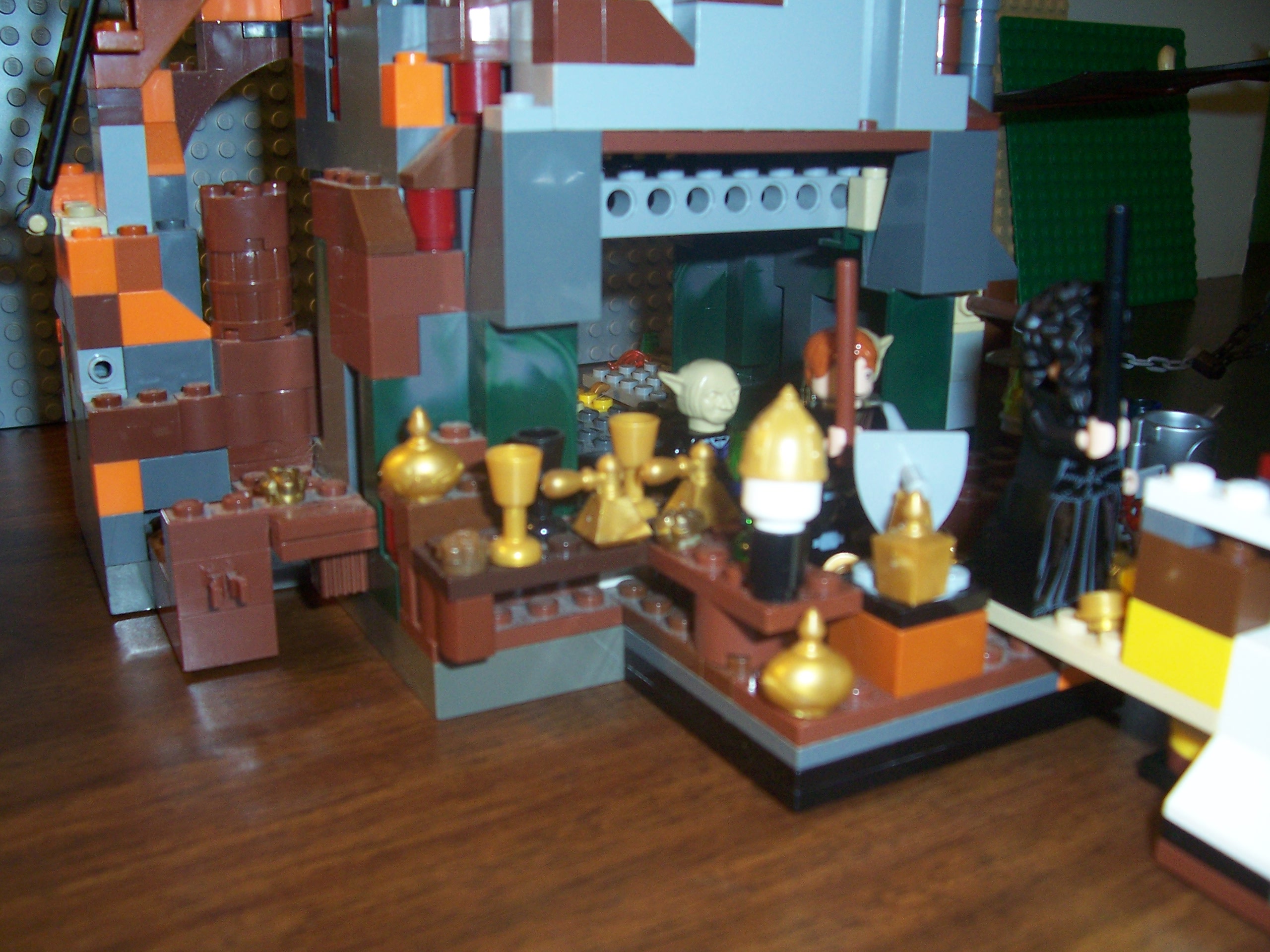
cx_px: 635
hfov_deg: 54.0
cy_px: 476
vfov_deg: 41.8
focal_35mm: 34
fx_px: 1247
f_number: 2.7
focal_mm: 5.6
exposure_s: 1/60
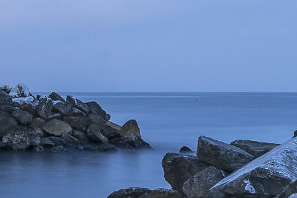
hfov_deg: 17.6
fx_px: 709
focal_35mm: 86
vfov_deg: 15.9
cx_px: -278
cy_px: 84
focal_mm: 16
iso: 100
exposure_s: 20
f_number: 13
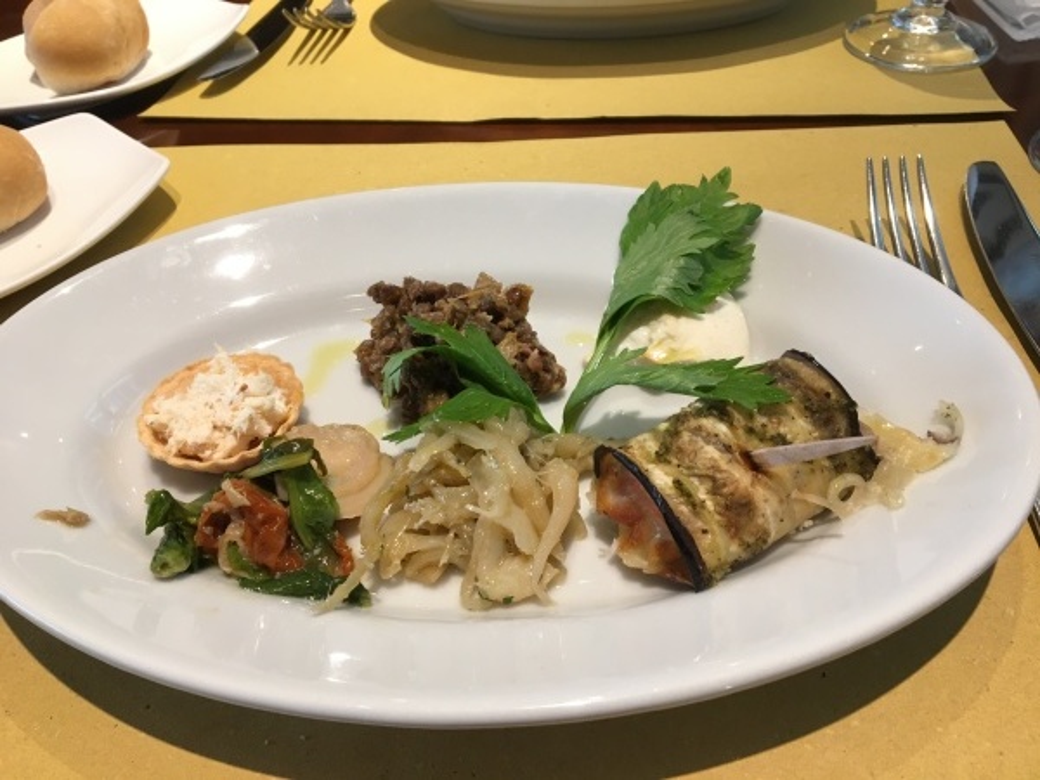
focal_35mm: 29
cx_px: 520
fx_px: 871
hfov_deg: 61.7
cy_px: 390
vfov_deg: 48.2
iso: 40
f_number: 2.2
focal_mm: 4.15
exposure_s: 1/30
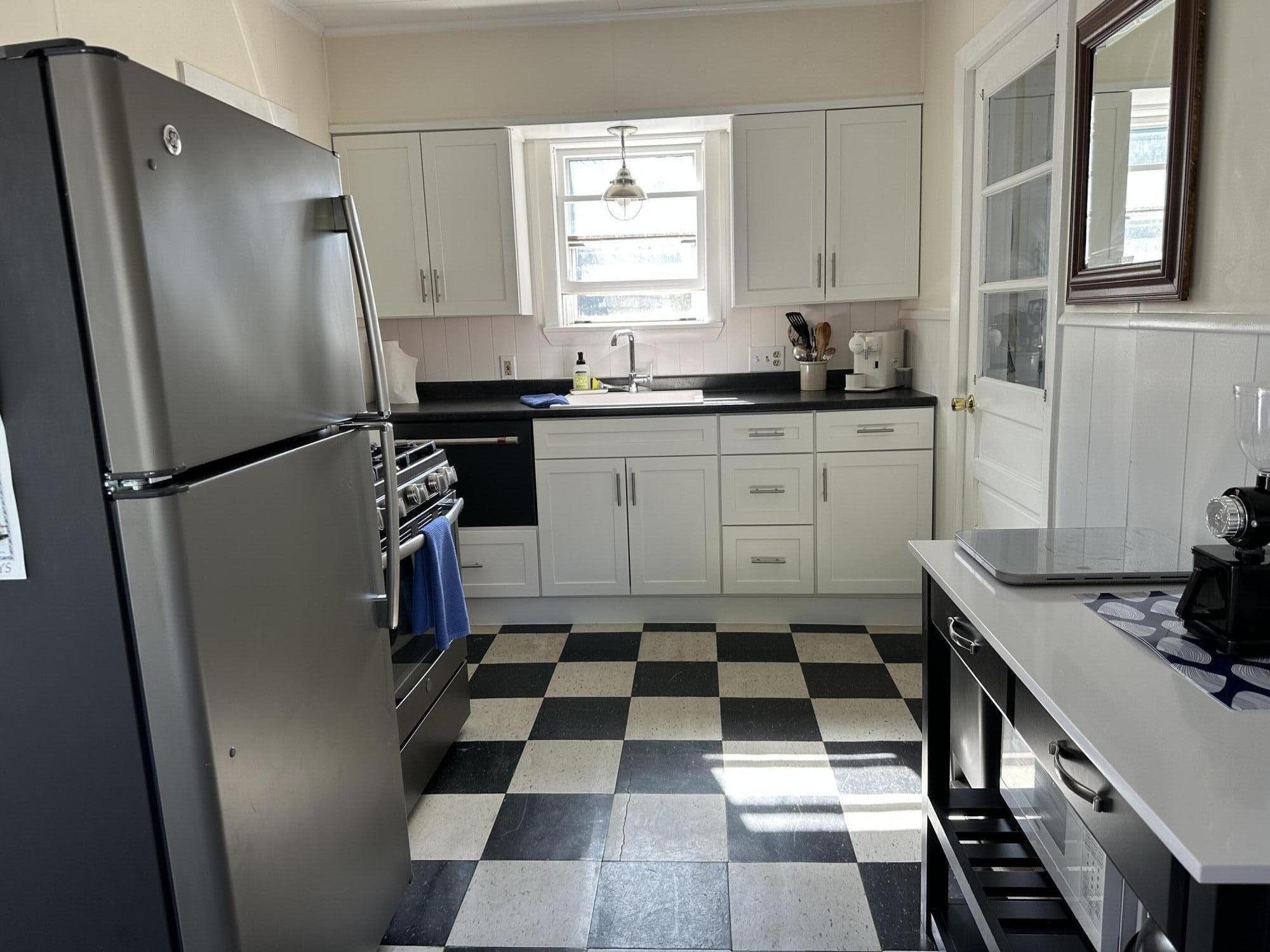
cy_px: 476
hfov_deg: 71.6
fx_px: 881
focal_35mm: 24
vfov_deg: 56.8
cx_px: 635
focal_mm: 6.86
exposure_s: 1/121
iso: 80
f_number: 1.78
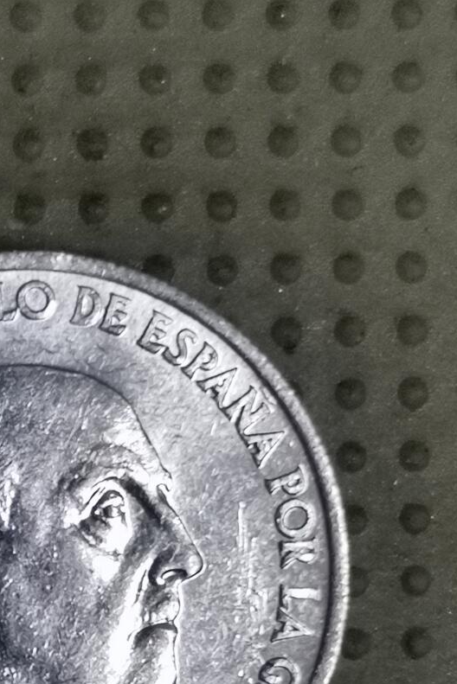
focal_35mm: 123
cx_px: -30
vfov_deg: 16.4
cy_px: 651
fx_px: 2340
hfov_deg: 11.0
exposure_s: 1/36
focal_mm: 4.75
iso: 200
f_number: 1.8
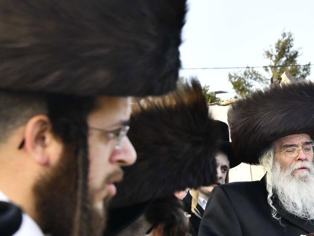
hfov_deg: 13.2
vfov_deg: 10.0
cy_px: 130
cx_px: 303
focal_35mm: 148
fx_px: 1343
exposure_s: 1/250
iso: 800
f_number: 9
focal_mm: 78
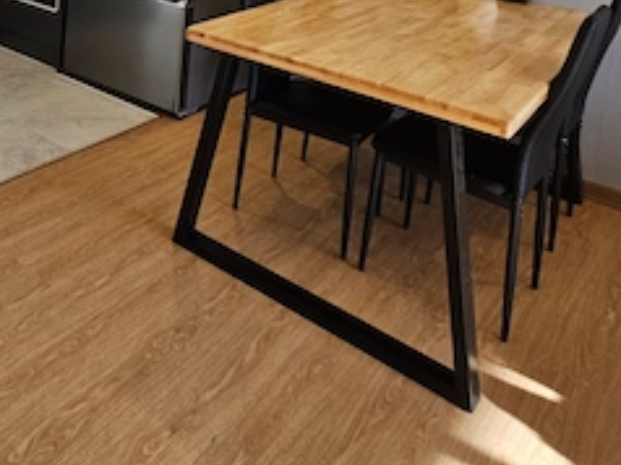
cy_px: -99
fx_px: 627
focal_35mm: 35
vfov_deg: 33.0
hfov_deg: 46.5
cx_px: 42
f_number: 2.2
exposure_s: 1/50
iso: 100
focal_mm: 2.2
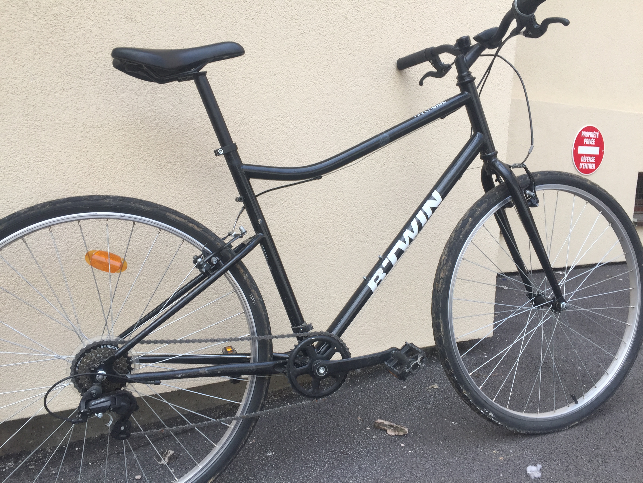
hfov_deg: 61.7
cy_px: 242
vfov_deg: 48.2
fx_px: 539
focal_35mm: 29
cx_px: 322
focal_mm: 4.15
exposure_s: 1/302
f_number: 2.2
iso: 32
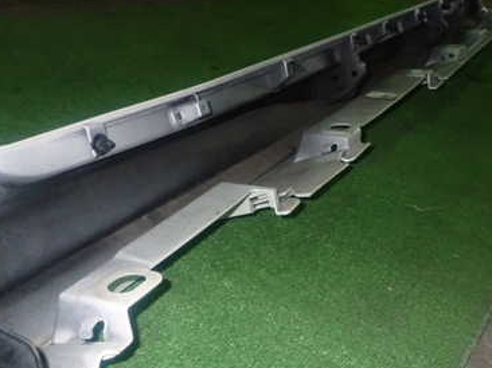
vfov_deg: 35.1
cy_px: 196
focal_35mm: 41
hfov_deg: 45.5
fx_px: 582
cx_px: 196
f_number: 5.6
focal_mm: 4.5
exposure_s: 1/30
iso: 800
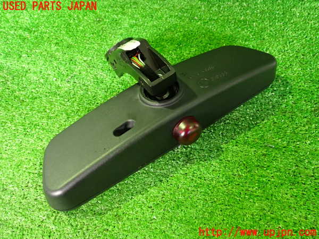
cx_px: 160
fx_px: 276
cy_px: 120
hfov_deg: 60.0
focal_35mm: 30
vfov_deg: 46.8
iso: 800
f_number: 2.3
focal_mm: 5.4
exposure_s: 1/20
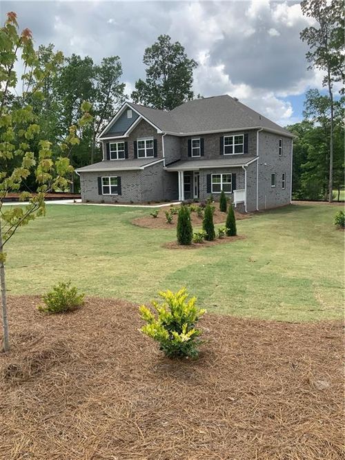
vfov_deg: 61.7
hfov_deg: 48.2
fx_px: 385
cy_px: 230
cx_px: 172
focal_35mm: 29
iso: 16
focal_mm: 3
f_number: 1.8
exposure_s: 1/1195
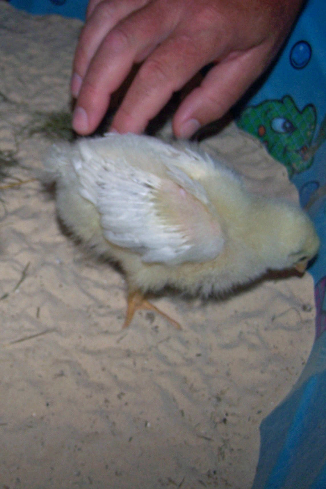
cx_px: 14
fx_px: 720
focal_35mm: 53
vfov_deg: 37.5
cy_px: 244
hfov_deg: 24.5
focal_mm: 6.3
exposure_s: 1/60
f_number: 2.8
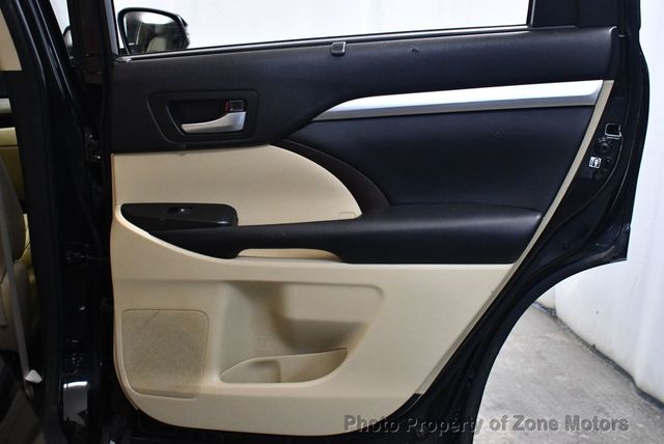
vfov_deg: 33.5
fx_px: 738
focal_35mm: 40
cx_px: 332
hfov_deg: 48.4
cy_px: 222
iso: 2500
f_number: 3.8
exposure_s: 1/125
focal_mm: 20
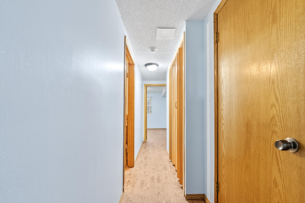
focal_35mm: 15
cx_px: 160
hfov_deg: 100.3
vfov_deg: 77.3
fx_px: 127
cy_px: 108
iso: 12800
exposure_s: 1/15
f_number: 8
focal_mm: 14
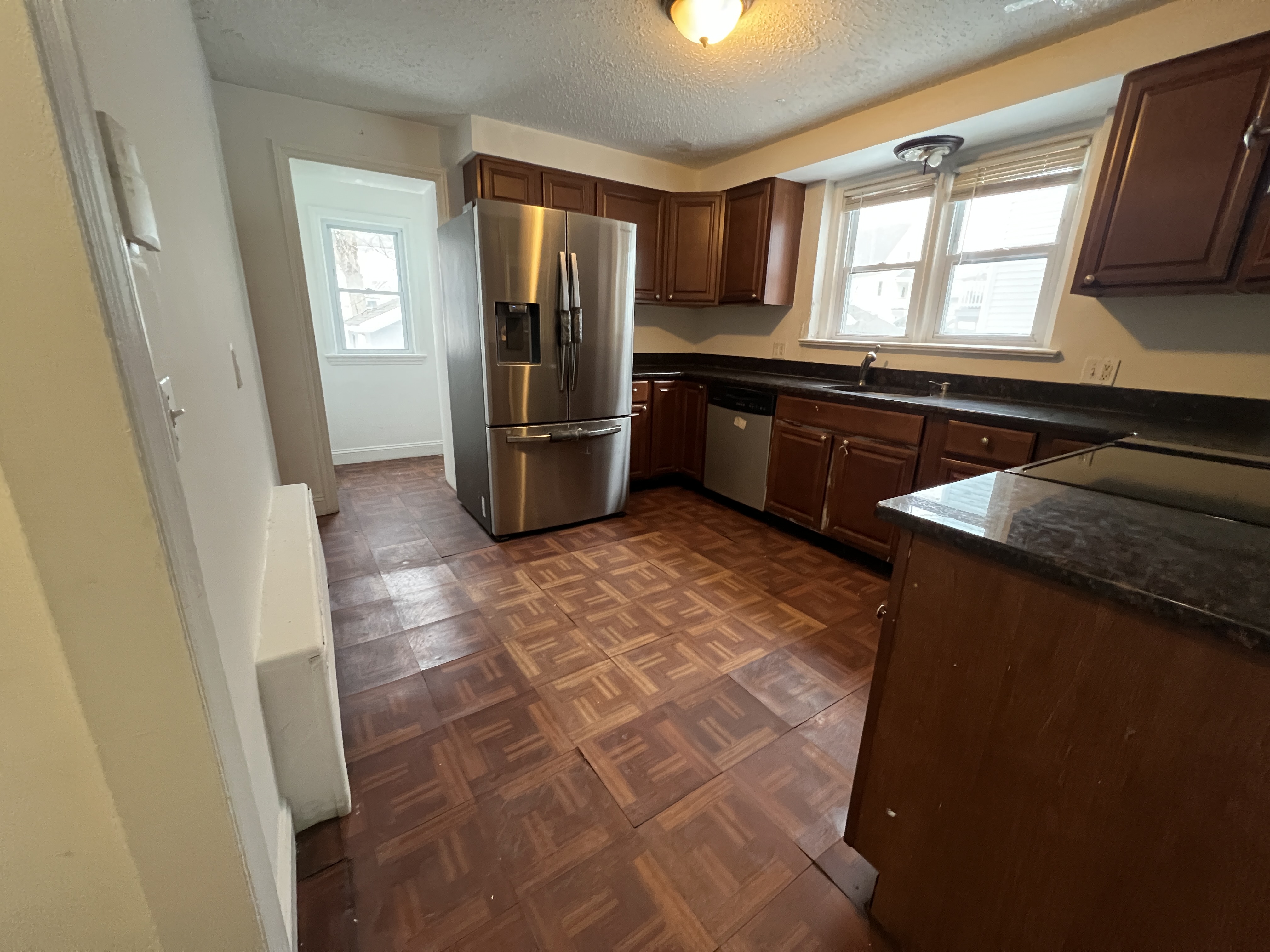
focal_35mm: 13
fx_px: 477
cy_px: 476
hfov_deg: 106.2
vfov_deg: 89.9
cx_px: 635
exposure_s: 1/60
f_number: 1.8
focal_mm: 1.57
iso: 640
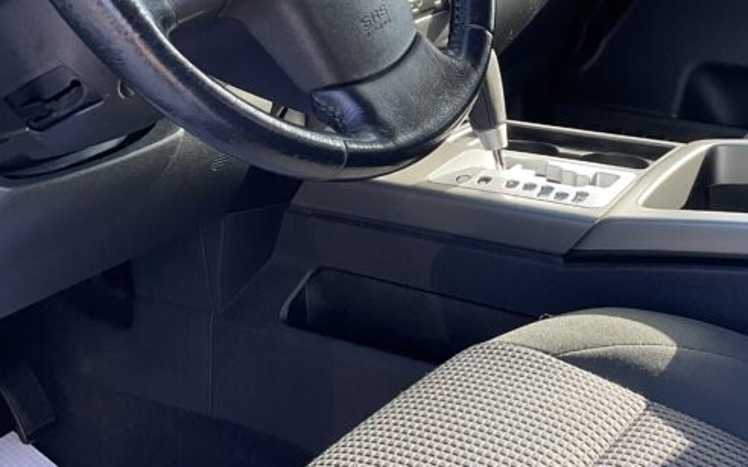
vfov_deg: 20.3
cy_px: 202
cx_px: 512
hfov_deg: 31.7
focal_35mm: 64
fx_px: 1304
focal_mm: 3
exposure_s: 1/100
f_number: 1.8
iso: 16
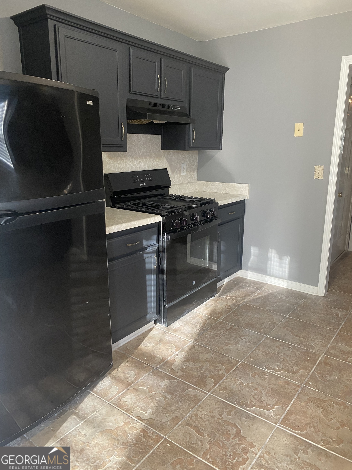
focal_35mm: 26
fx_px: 353
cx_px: 176
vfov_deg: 67.3
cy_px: 235
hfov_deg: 53.1
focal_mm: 4.25
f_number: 1.8
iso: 250
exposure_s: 1/60
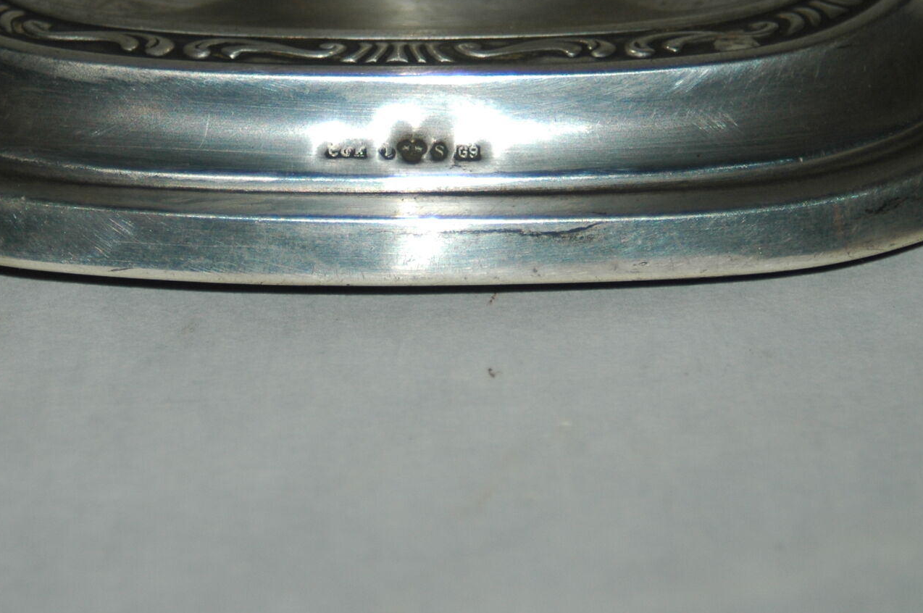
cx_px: 362
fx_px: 5403
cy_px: 130
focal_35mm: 211
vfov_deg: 6.5
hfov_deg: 9.8
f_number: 5.6
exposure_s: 1/125
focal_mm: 80
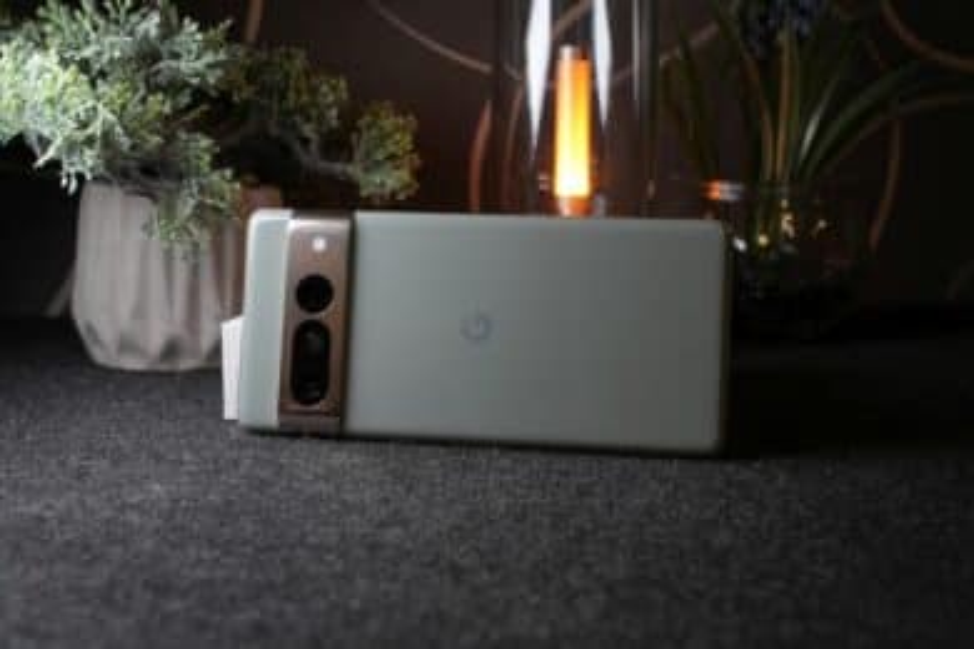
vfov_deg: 31.2
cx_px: 487
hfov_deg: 45.4
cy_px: 324
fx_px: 1163
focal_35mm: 43
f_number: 7.1
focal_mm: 43
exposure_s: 1/50
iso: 320
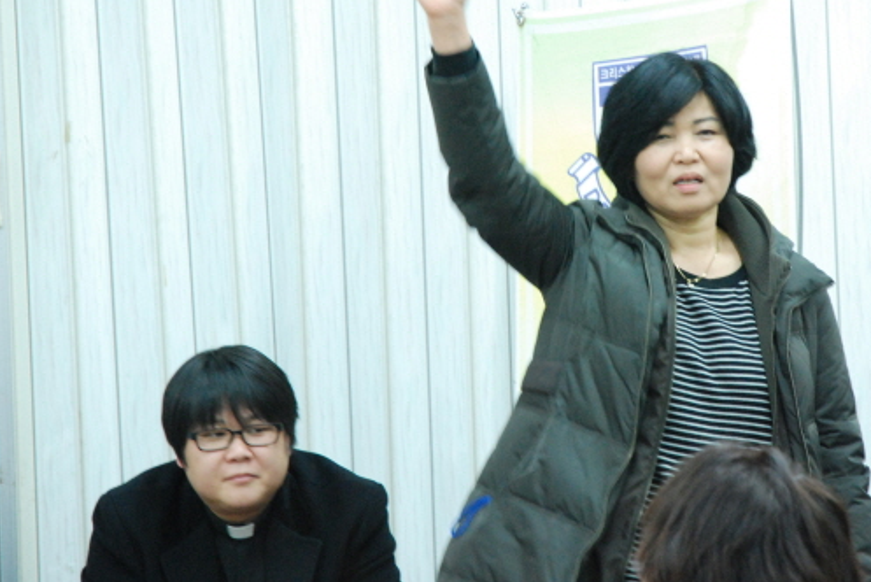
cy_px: 195
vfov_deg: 9.3
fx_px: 3583
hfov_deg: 13.8
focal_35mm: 148
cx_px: 599
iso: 1600
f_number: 5.6
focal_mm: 70
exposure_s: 1/30
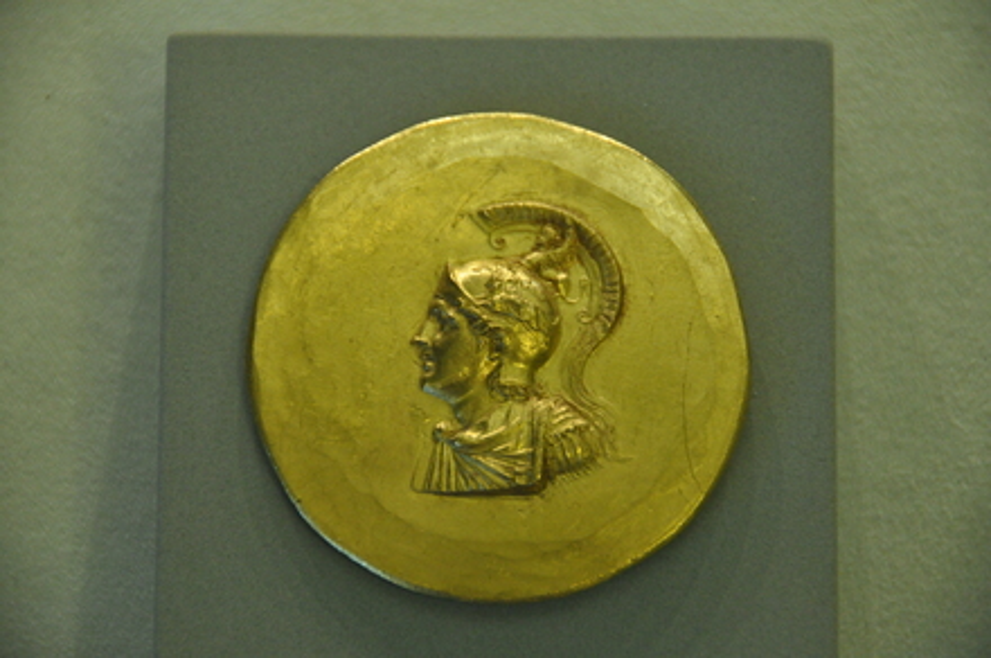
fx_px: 8246
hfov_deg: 6.9
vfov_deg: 4.6
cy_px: 329
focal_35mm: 300
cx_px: 496
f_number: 5.6
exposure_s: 1/100
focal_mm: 200
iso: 2000
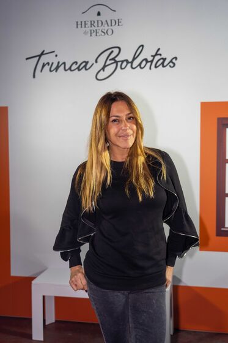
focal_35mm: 42
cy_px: 172
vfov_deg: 46.4
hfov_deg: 31.9
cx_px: 114
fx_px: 399
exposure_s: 1/125
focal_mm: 42
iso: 800
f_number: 4
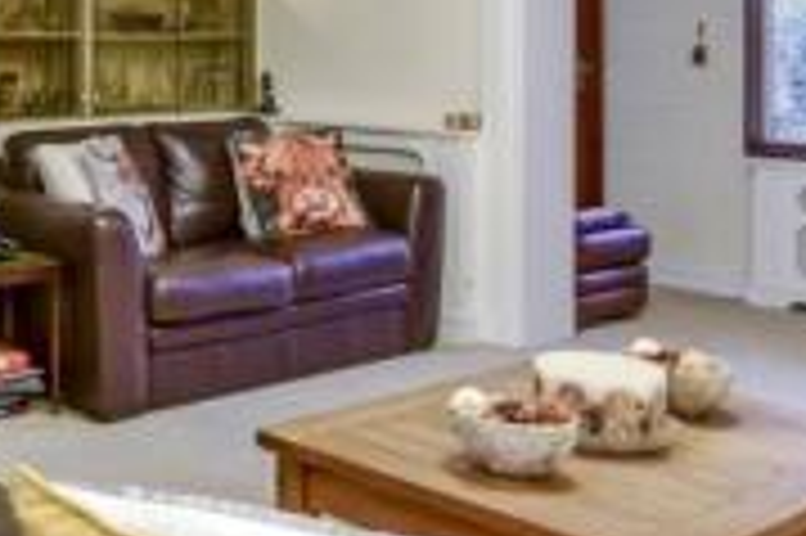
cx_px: 7
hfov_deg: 33.3
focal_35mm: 55
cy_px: 25
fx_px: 1230
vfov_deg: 23.7
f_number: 8
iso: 640
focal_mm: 10
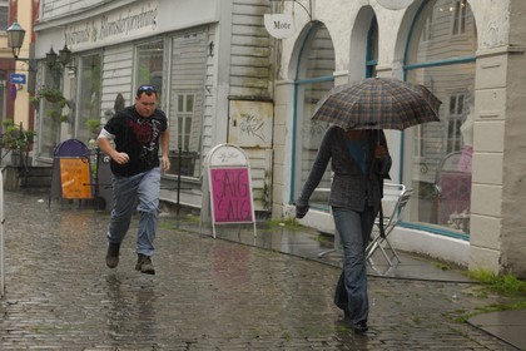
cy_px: 176
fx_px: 1096
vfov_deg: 18.2
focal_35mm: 75
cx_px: 263
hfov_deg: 27.0
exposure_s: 1/160
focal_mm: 50
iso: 200
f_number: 4.5
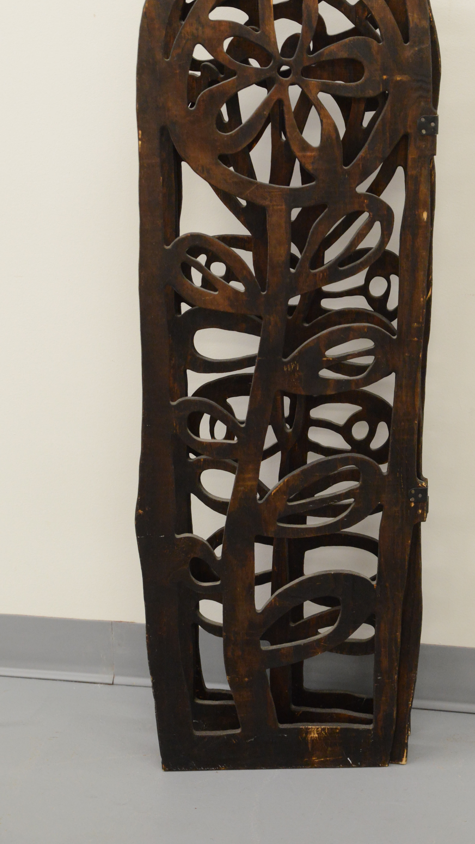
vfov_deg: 28.1
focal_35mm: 75
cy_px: 328
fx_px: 1680
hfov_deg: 16.1
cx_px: 301
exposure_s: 1/125
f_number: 5
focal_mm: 55
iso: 4000
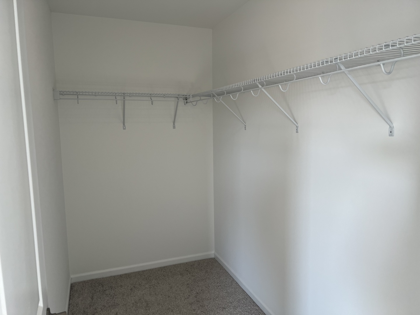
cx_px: 210
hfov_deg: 67.3
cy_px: 158
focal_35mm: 26
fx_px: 315
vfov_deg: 53.1
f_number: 1.5
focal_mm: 5.7
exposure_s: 1/120
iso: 50
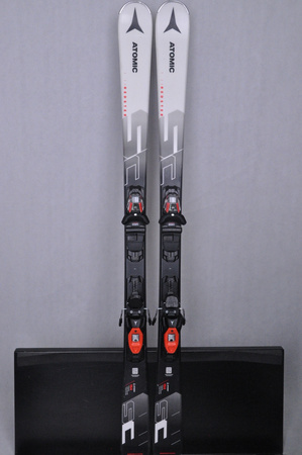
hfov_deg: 35.4
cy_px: 228
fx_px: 473
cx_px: 151
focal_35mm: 38
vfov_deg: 51.3
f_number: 9.5
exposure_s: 1/125
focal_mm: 25
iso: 3200
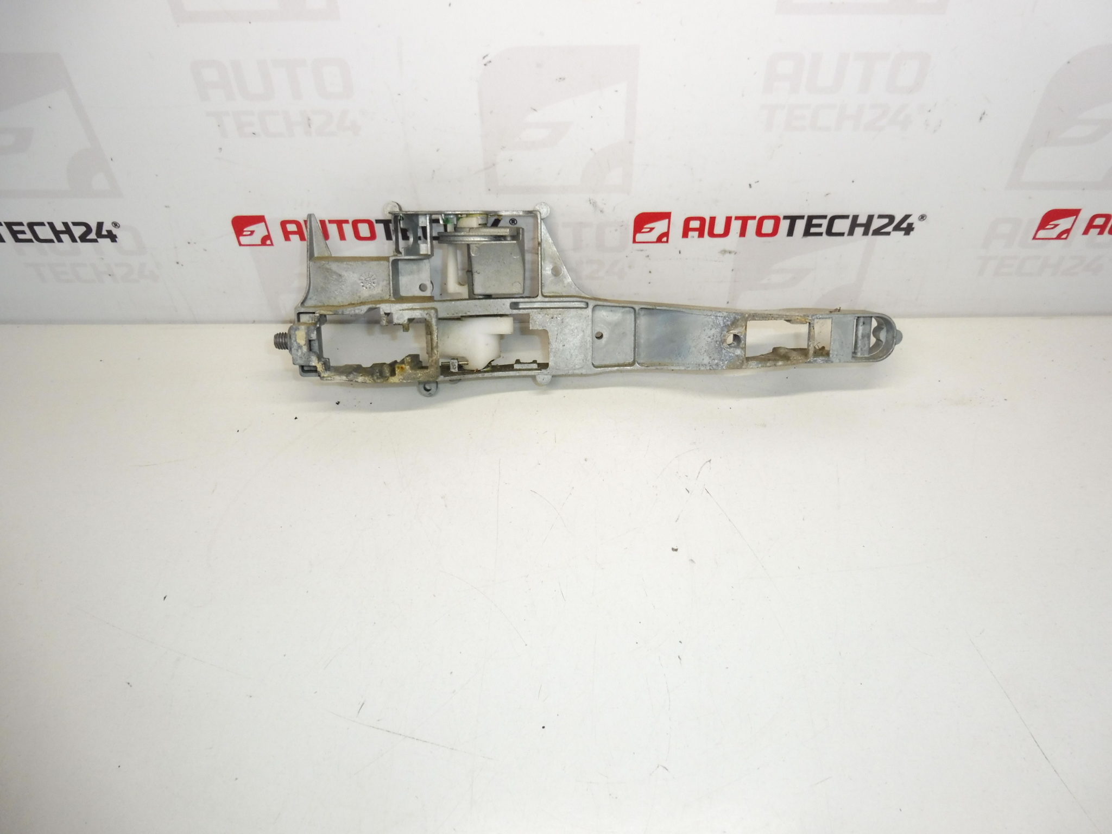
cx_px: 556
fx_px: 771
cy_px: 417
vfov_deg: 56.8
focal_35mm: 24
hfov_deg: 71.6
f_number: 3.5
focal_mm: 4.3
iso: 200
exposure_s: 1/200
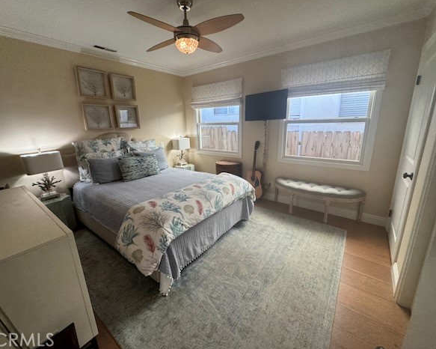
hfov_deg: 96.8
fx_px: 193
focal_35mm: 15
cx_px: 215
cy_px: 171
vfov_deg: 84.0
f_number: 2.2
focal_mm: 2.22
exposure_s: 1/120
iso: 100
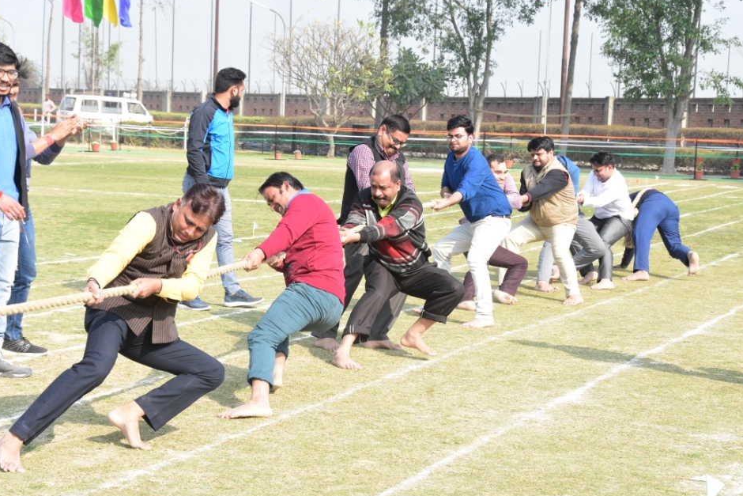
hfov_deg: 23.9
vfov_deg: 16.1
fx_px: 1754
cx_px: 358
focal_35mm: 85
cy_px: 253
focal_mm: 52
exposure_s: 1/500
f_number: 13
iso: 1250
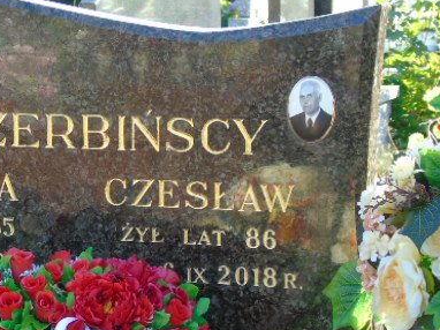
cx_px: 82
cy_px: 211
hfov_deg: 10.9
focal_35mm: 181
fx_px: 2299
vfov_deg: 8.2
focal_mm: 19
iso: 80
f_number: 4.4
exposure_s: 1/60
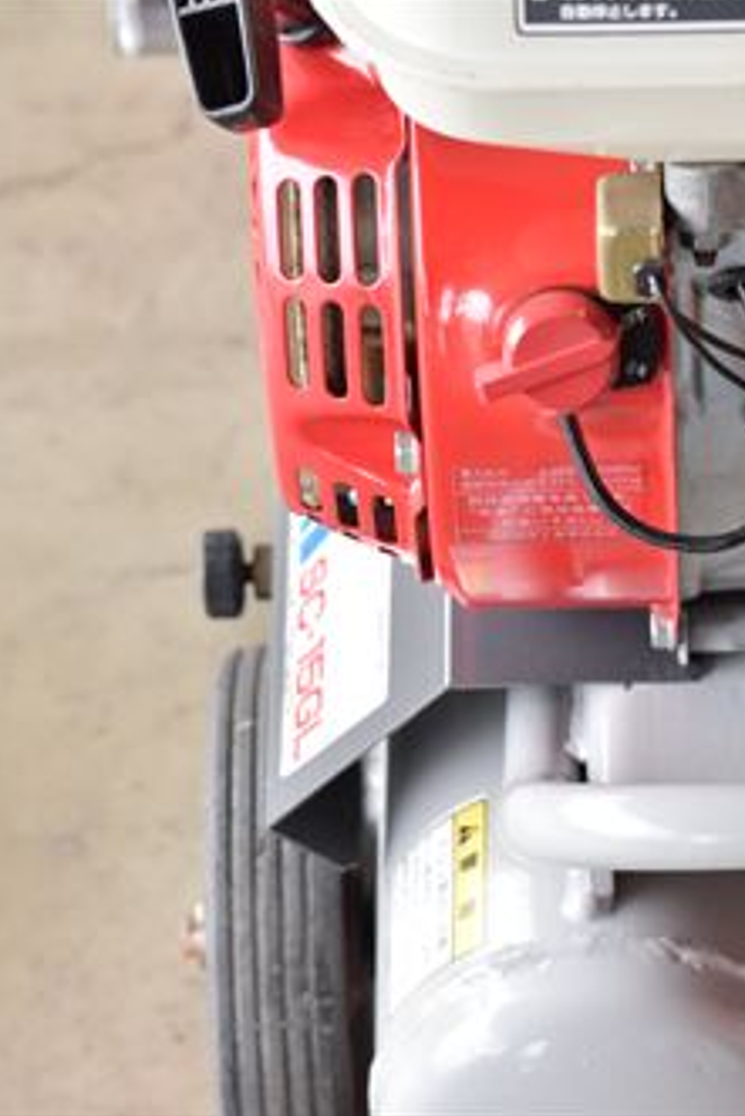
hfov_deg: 8.4
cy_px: 556
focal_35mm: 163
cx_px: 752
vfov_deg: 12.6
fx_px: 5054
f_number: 6.3
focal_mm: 72
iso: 1250
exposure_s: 1/320
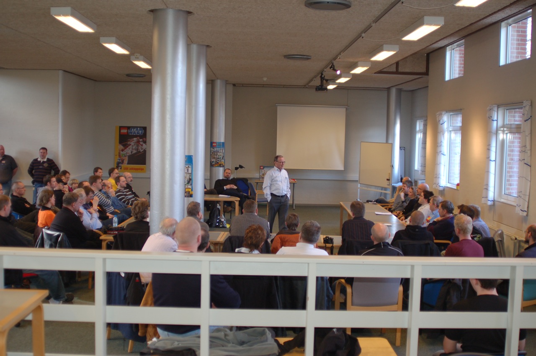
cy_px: 178
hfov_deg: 46.4
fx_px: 625
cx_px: 268
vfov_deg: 31.8
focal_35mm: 42
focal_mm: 28
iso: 400
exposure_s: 1/80
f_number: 2.8
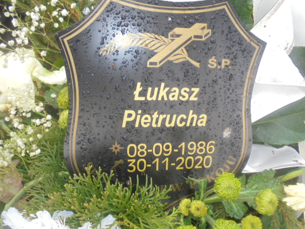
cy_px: 114
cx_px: 152
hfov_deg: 61.7
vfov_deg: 48.2
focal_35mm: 29
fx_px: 256
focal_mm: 5.3
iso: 100
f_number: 3.7
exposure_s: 1/30
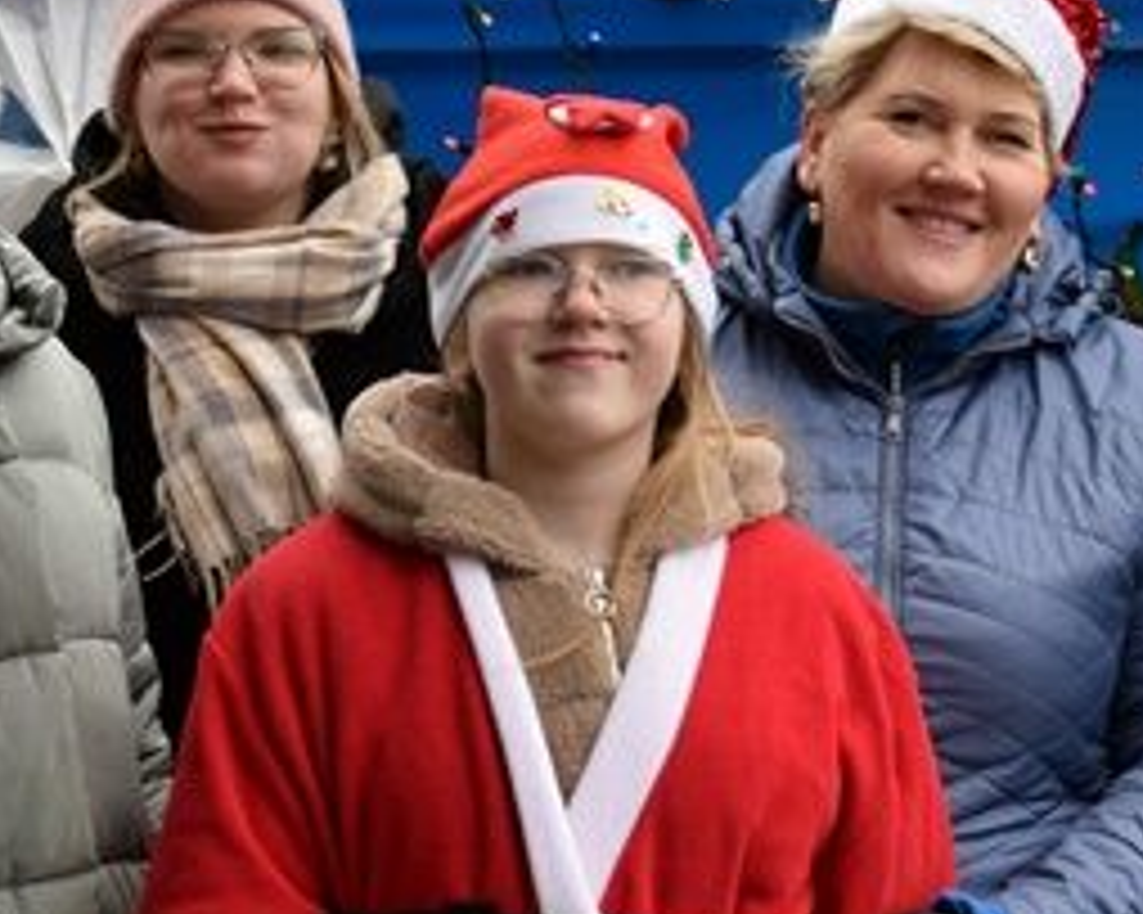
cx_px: 675
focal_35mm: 125
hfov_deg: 15.4
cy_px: 567
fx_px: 4216
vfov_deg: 12.4
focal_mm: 25
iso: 200
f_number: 4
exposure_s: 1/80
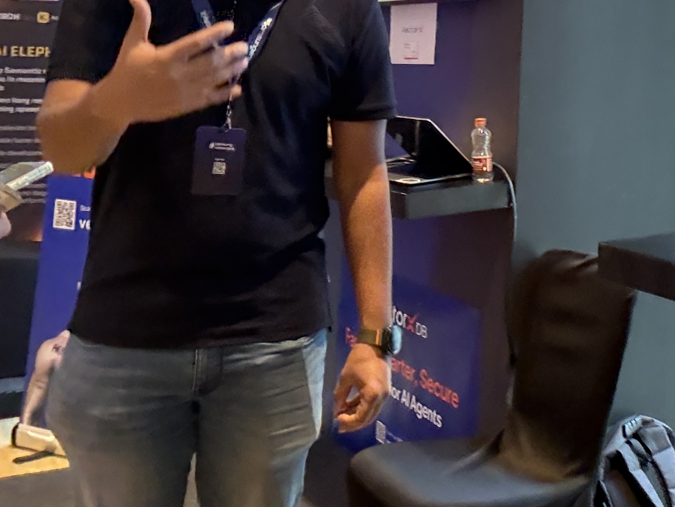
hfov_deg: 34.1
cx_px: 515
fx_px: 1073
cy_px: 33
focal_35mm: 55
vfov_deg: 25.6
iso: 320
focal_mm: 2.69
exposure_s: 1/25
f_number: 1.9
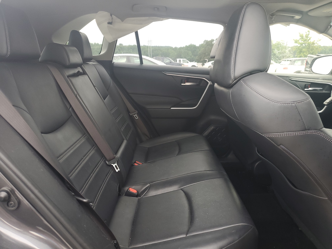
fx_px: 249
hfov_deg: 67.3
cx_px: 166
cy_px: 124
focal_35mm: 26
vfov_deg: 53.1
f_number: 1.5
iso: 58
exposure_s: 1/60.2
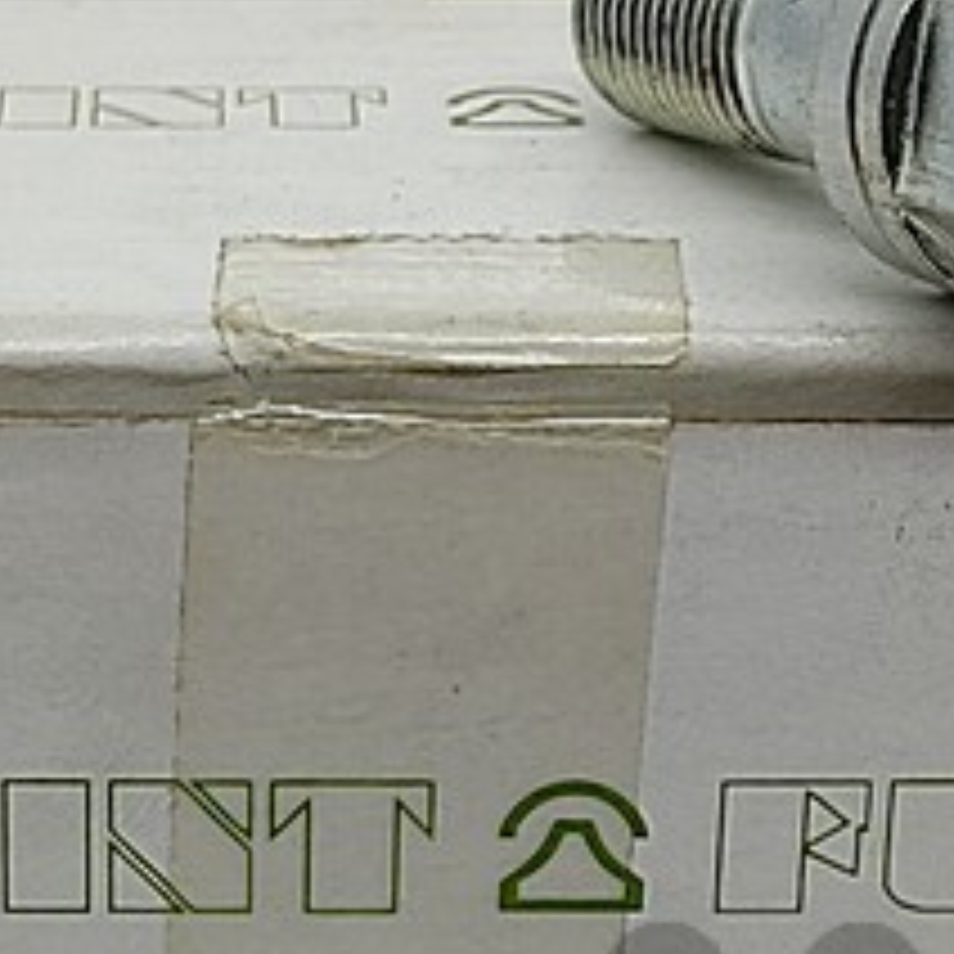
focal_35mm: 141
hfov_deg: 12.4
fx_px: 4396
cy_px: 745
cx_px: 288
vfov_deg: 12.3
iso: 138
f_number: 1.79
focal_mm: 4.74
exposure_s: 1/100
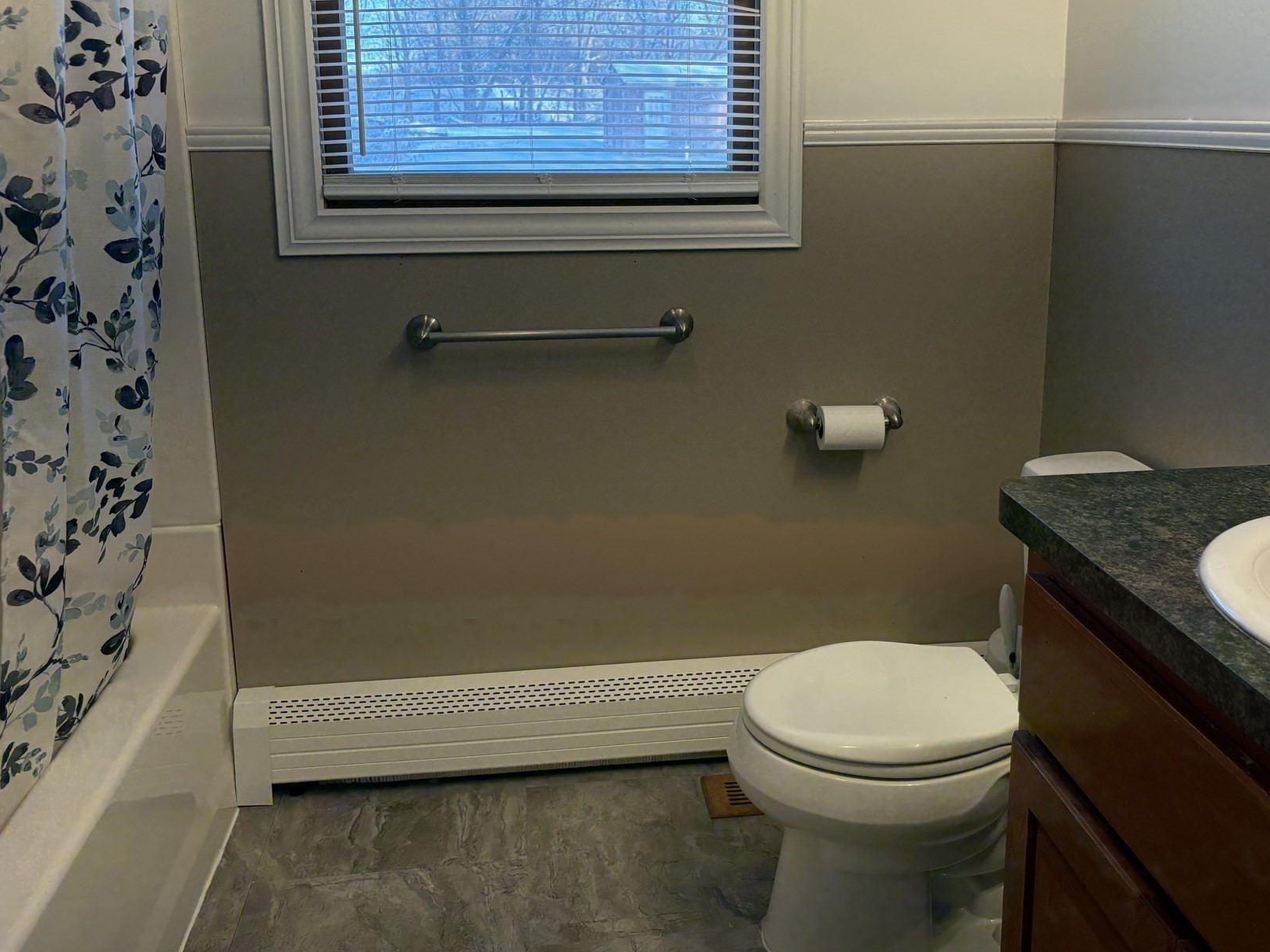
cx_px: 684
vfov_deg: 42.6
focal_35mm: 33
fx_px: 1211
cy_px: 360
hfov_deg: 55.3
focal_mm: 5.96
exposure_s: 1/161
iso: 125
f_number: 1.6
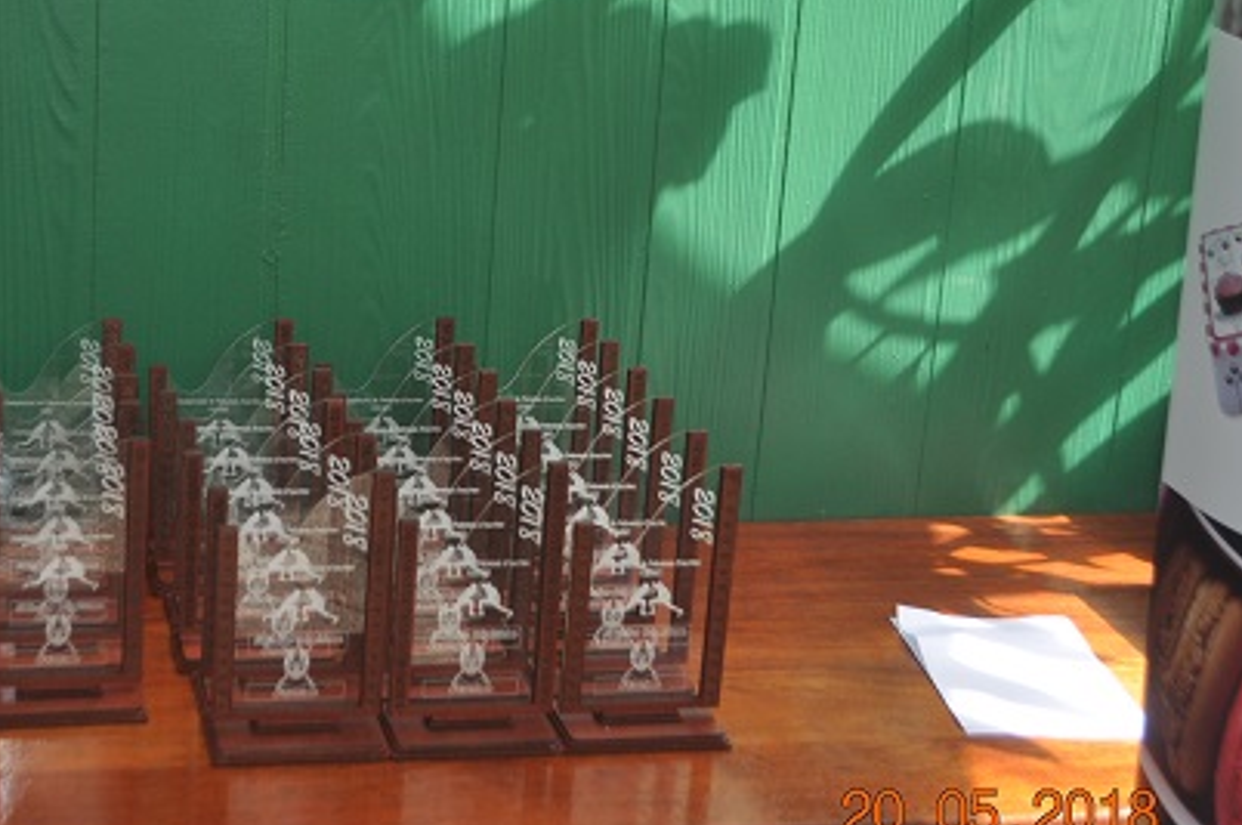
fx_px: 2171
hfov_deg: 31.5
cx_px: 346
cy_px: 249
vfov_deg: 21.4
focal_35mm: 63
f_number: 4.5
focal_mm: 26
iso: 200
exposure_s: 1/200
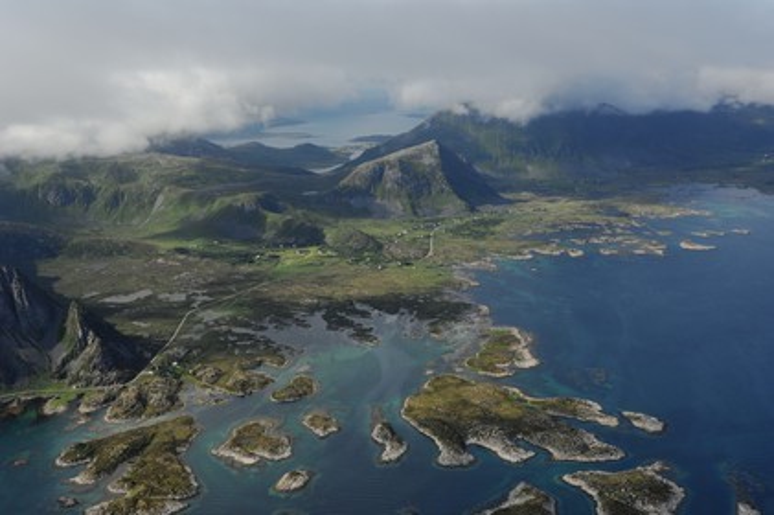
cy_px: 258
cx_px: 387
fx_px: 1031
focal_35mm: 48
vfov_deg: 28.0
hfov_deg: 41.1
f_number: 3.5
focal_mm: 32
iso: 100
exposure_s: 1/1600
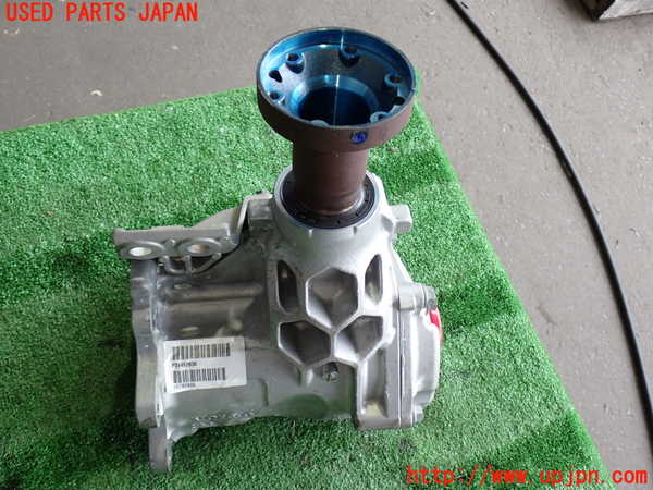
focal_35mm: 36
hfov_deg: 51.4
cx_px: 326
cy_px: 245
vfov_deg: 39.7
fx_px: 679
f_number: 2.5
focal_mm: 6.37
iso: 200
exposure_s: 1/60
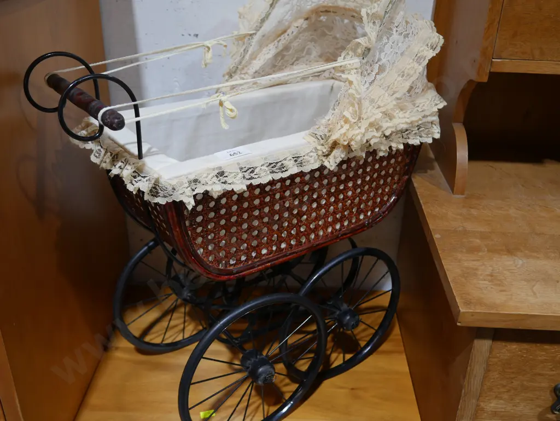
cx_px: 280
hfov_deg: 49.0
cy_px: 210
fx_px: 615
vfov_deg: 37.8
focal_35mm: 38
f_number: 4.1
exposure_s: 1/60
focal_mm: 19
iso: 320
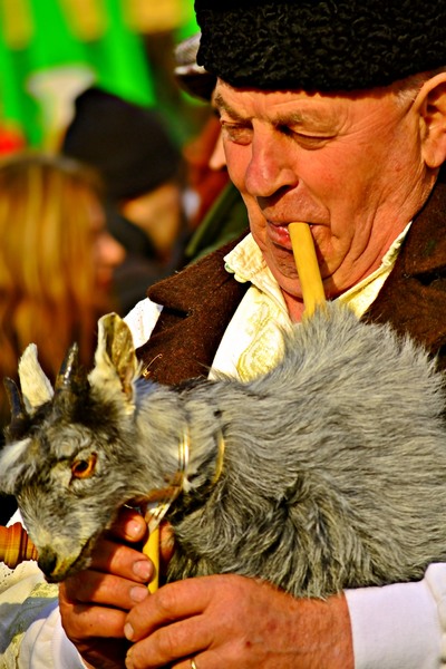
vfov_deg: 6.9
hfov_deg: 4.6
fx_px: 5575
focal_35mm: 300
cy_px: 334
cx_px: 223
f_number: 5.6
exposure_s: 1/400
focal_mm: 200
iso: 100
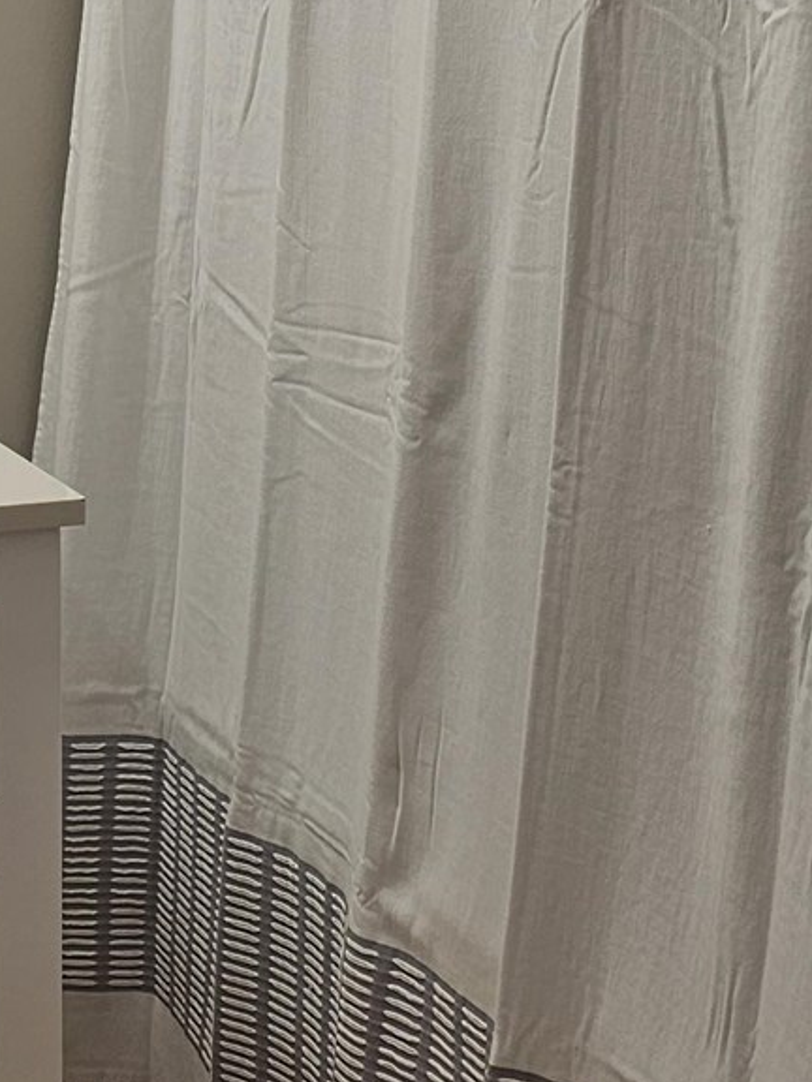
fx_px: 2877
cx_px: -56
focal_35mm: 92
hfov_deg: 15.7
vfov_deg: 21.0
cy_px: 205
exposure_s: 1/120
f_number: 1.7
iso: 40
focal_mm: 6.3
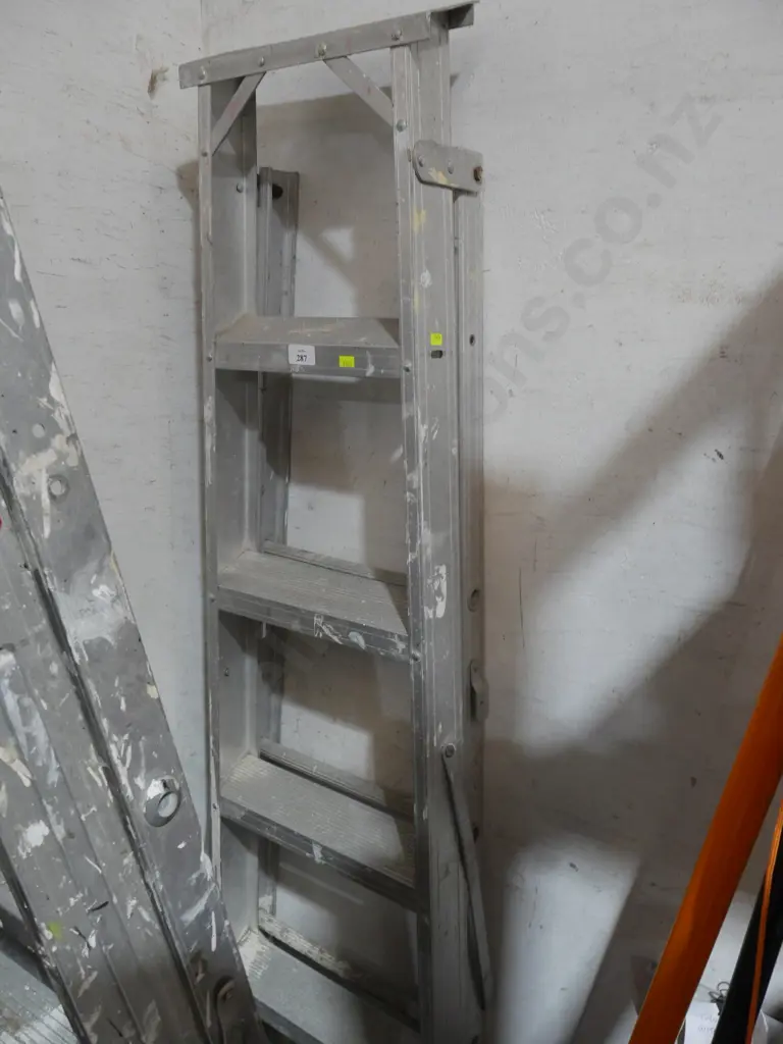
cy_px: 522
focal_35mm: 28
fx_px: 844
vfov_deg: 63.4
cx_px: 392
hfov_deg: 49.7
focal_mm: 14
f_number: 5.6
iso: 2000
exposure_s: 1/60
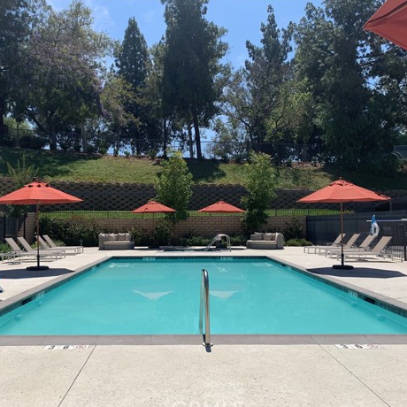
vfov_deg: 51.1
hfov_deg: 51.0
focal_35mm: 32
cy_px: 210
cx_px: 179
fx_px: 426
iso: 25
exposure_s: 1/3401
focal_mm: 4.25
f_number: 1.8
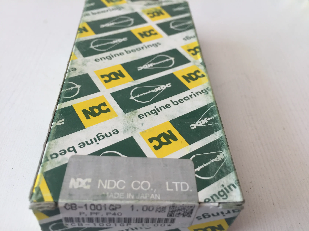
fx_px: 259
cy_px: 116
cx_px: 154
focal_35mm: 29
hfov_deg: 61.7
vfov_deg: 48.2
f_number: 2.2
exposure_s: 1/127
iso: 32
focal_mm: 4.15
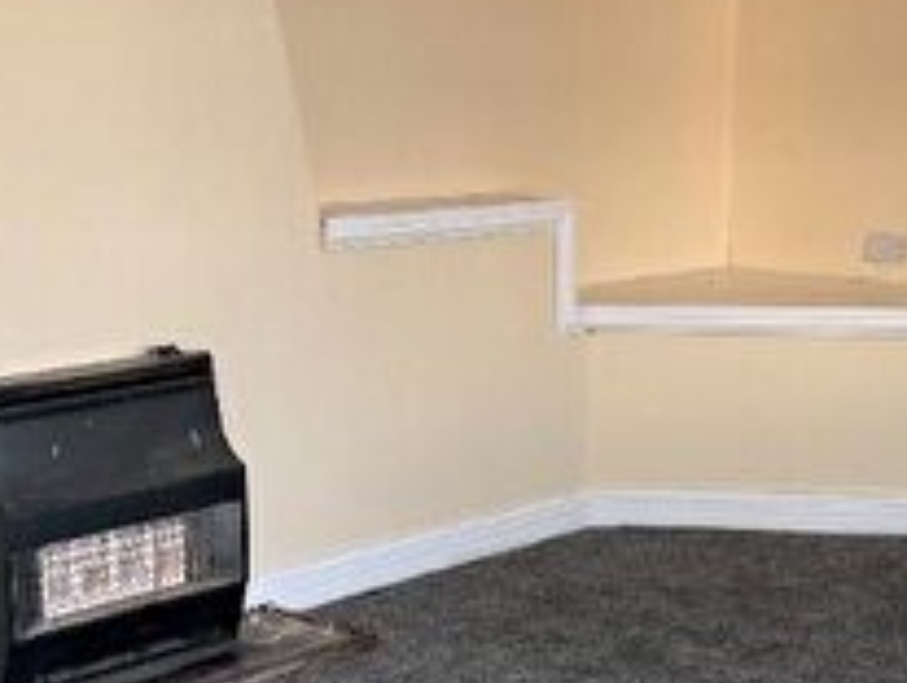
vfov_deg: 18.2
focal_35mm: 81
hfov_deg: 24.1
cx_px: 521
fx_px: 2126
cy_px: 458
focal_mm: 6.76
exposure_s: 1/121
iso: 100
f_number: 1.78
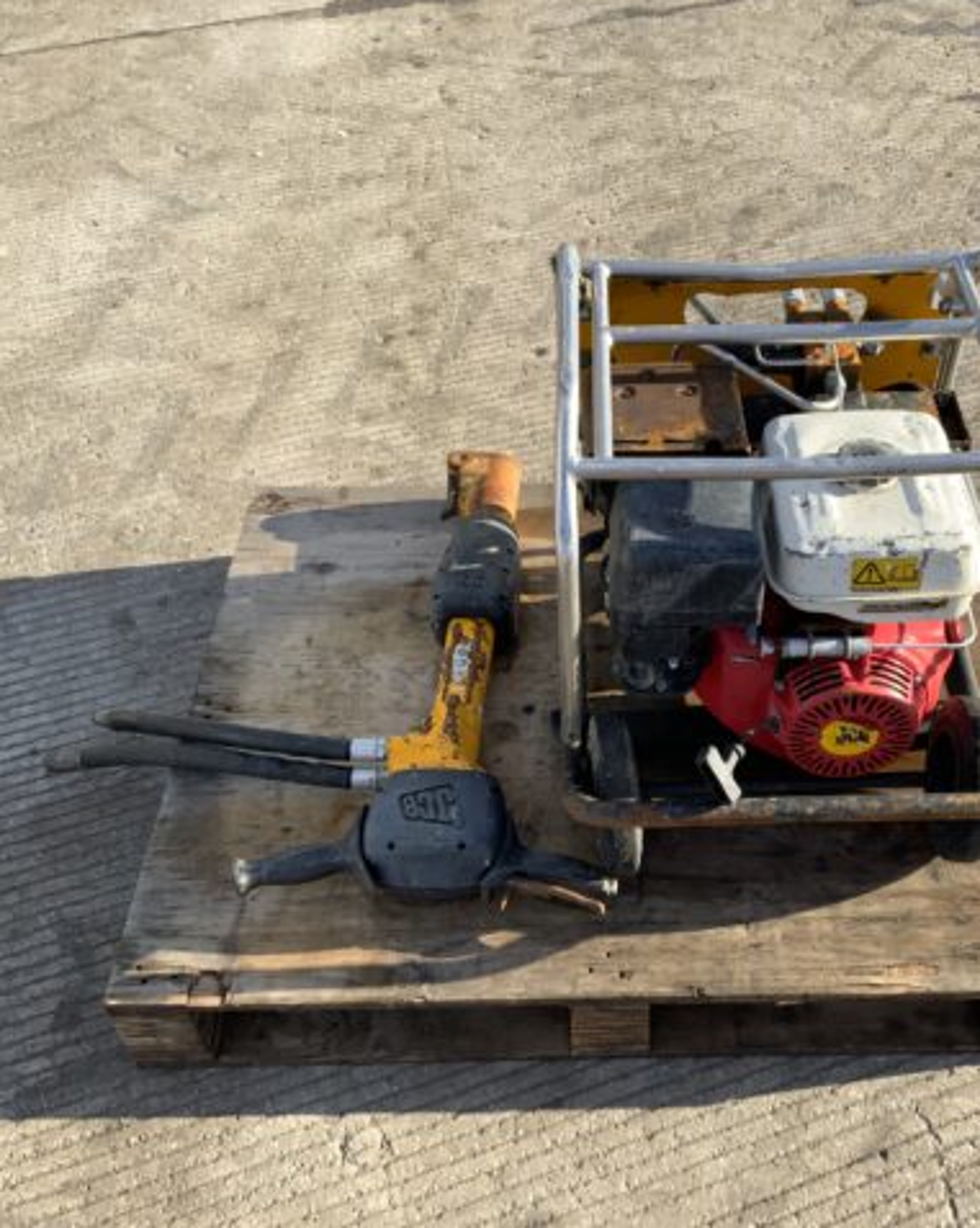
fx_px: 1379
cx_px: 651
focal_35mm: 38
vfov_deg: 48.0
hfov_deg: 38.7
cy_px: 613
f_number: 1.8
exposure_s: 1/666
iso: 16
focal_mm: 3
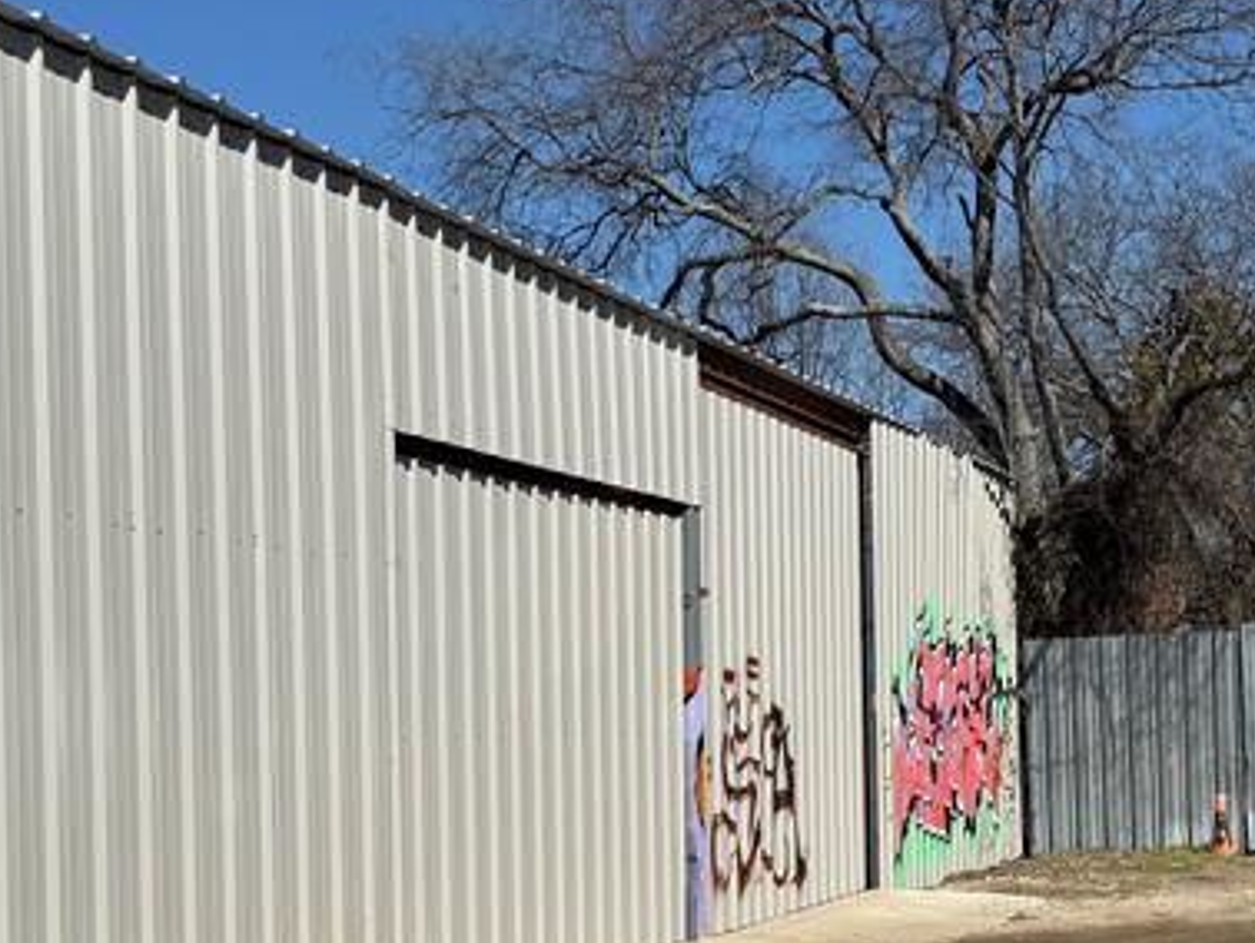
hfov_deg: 29.6
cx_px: 853
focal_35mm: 65
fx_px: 2358
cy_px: 747
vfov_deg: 22.3
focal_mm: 6.76
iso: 80
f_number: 1.78
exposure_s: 1/9091
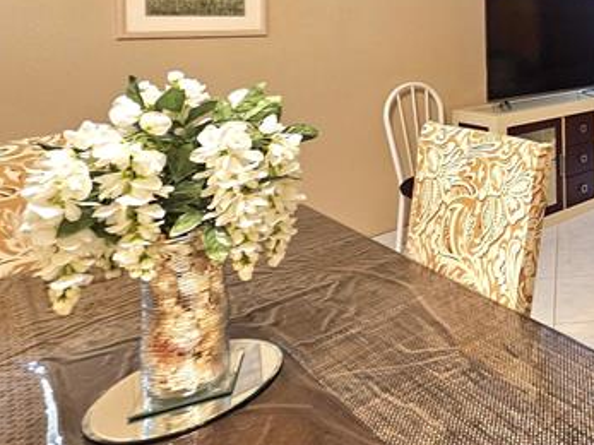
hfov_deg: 47.8
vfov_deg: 42.1
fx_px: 515
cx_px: 615
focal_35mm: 30
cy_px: 27
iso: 400
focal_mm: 2.2
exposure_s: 1/30
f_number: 2.2
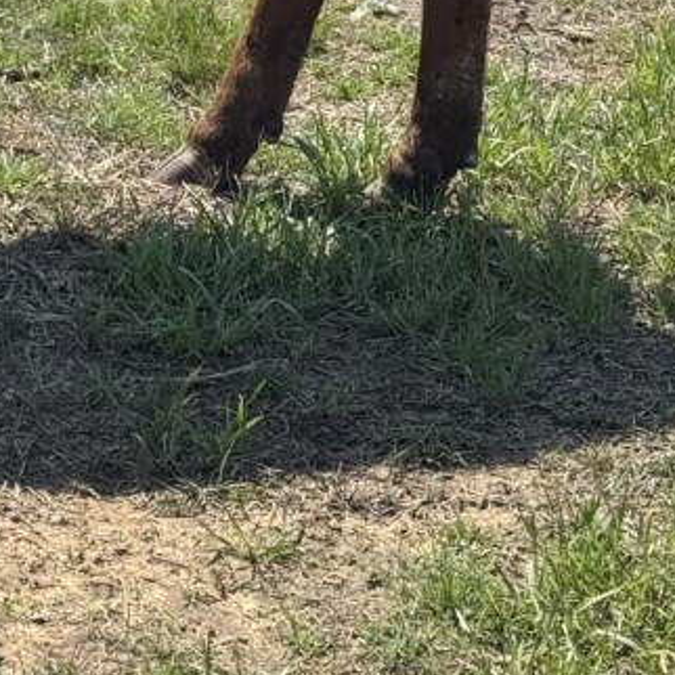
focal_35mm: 158
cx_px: -178
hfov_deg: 10.8
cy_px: -449
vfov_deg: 10.5
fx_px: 3486
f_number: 1.78
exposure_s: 1/2331
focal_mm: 6.76
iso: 64
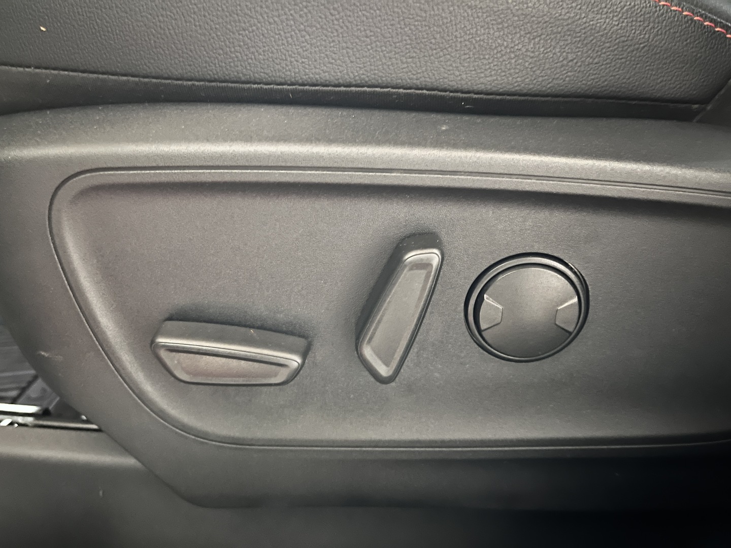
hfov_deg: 67.3
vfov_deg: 53.1
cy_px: 274
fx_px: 549
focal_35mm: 26
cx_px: 366
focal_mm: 5.1
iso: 640
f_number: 1.6
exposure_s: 1/9
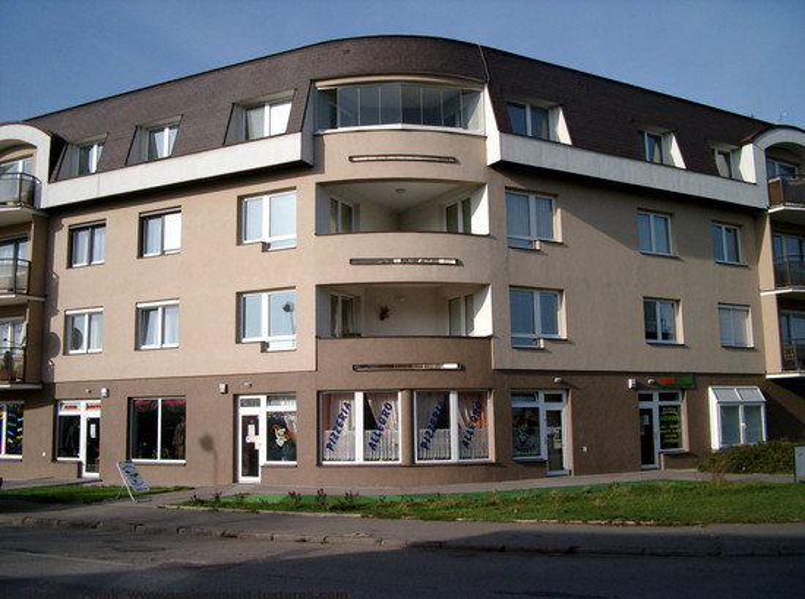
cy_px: 300
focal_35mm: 37
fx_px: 858
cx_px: 402
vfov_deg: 38.5
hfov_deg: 50.3
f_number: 5
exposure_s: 1/1000
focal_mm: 7.6
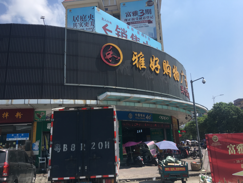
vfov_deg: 48.2
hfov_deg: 61.7
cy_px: 92
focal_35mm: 29
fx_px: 204
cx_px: 122
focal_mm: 4.15
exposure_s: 1/1672
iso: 25
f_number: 2.2
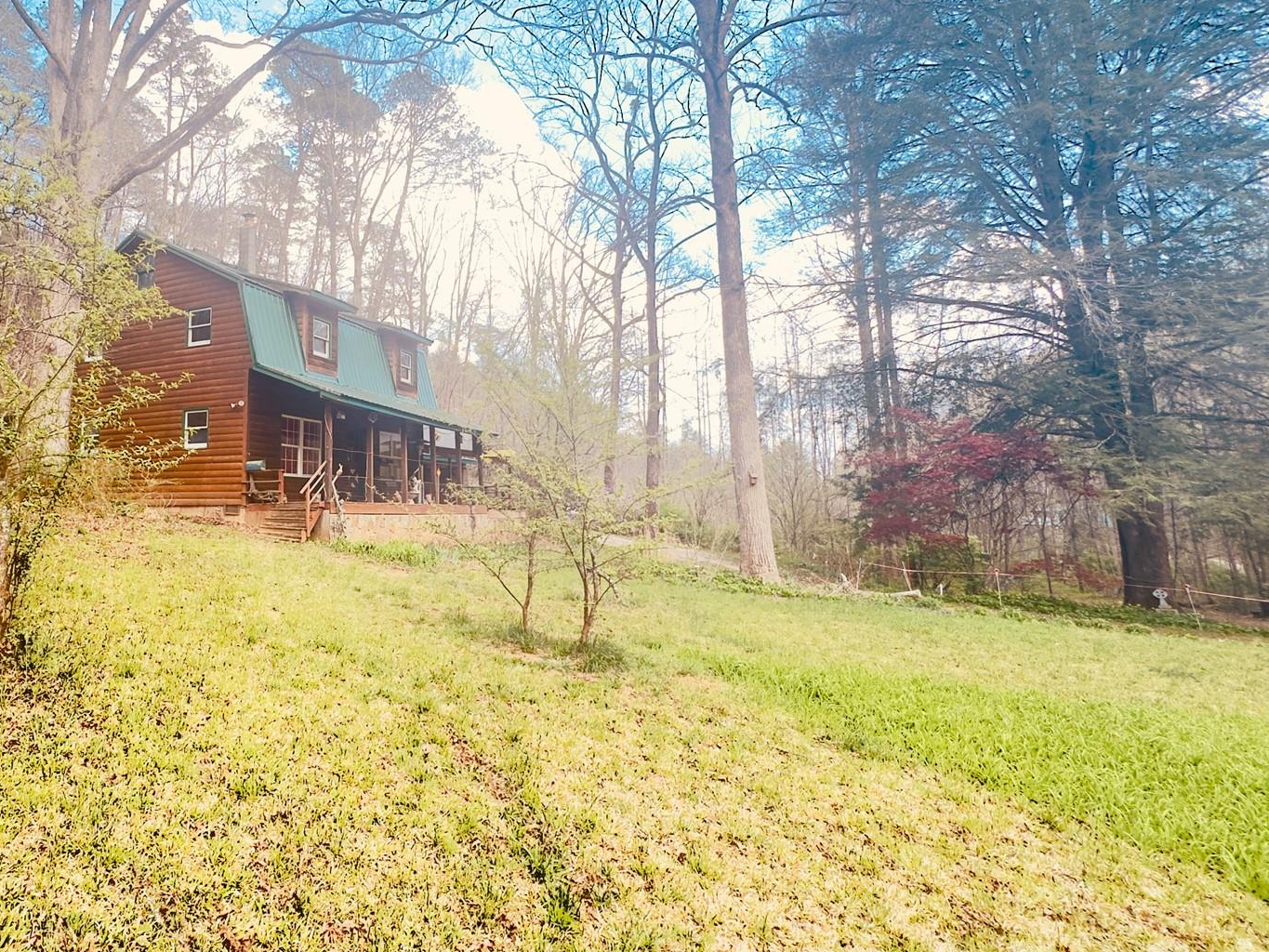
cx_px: 354
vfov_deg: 63.2
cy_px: 409
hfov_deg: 74.6
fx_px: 770
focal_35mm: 21
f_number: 2.2
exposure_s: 1/102
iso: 40
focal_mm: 2.22
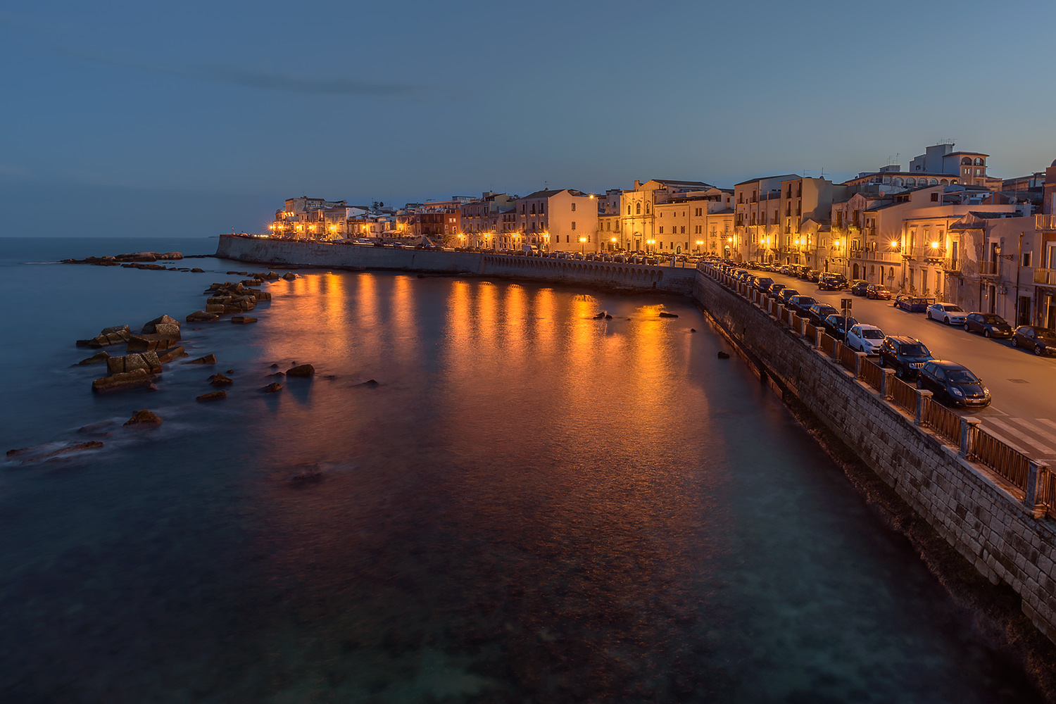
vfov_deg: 67.4
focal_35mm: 18
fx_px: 528
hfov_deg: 90.0
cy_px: 352
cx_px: 528
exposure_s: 10
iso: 100
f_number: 11
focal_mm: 18
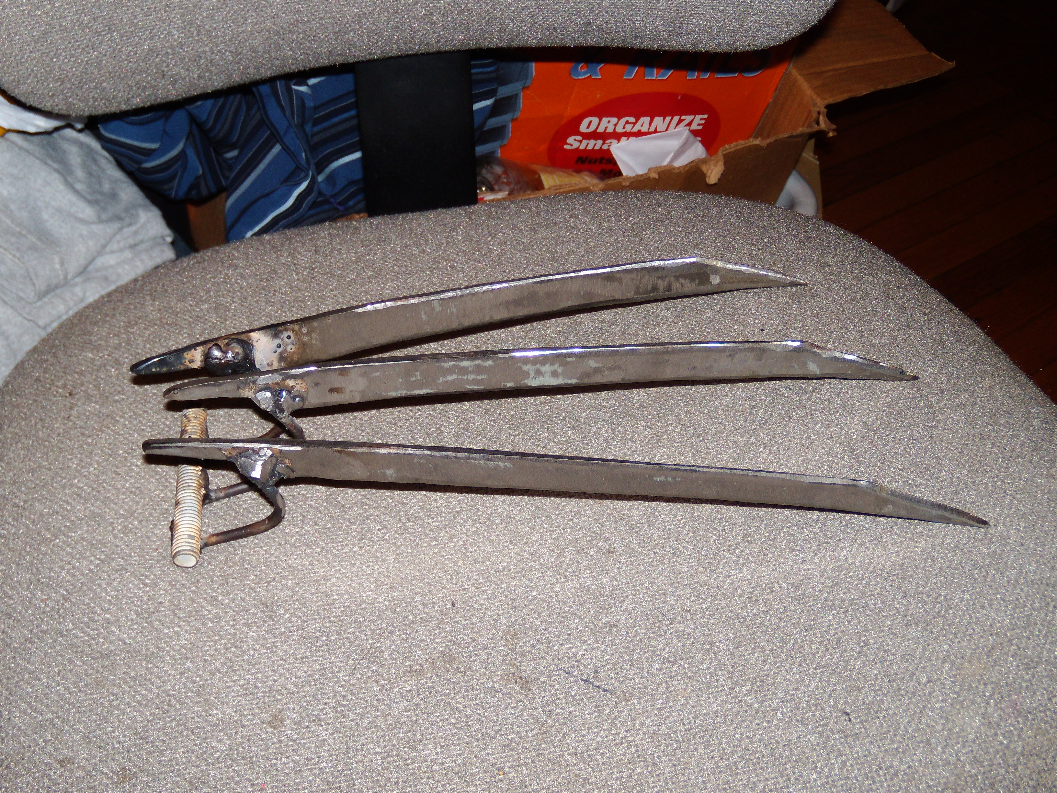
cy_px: 396
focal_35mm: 36
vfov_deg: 39.7
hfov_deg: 51.4
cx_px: 528
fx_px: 1099
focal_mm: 6.4
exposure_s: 1/30
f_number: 3.6
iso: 80
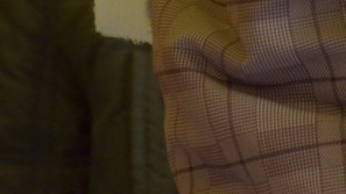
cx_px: 685
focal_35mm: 1415
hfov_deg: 1.5
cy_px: -52
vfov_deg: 0.9
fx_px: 12981
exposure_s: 1/200
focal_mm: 140
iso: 640
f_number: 5.6
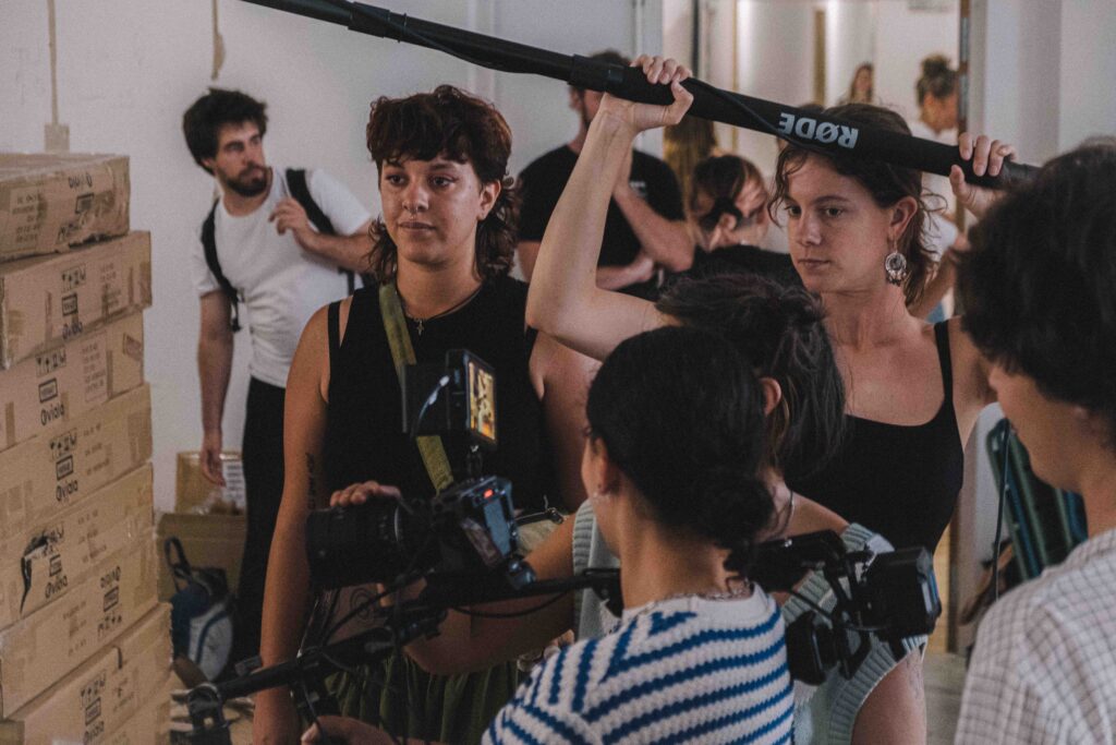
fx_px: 2573
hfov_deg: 24.5
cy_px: 372
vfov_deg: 16.5
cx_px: 558
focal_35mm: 83
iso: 3200
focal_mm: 55
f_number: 4
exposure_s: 1/125
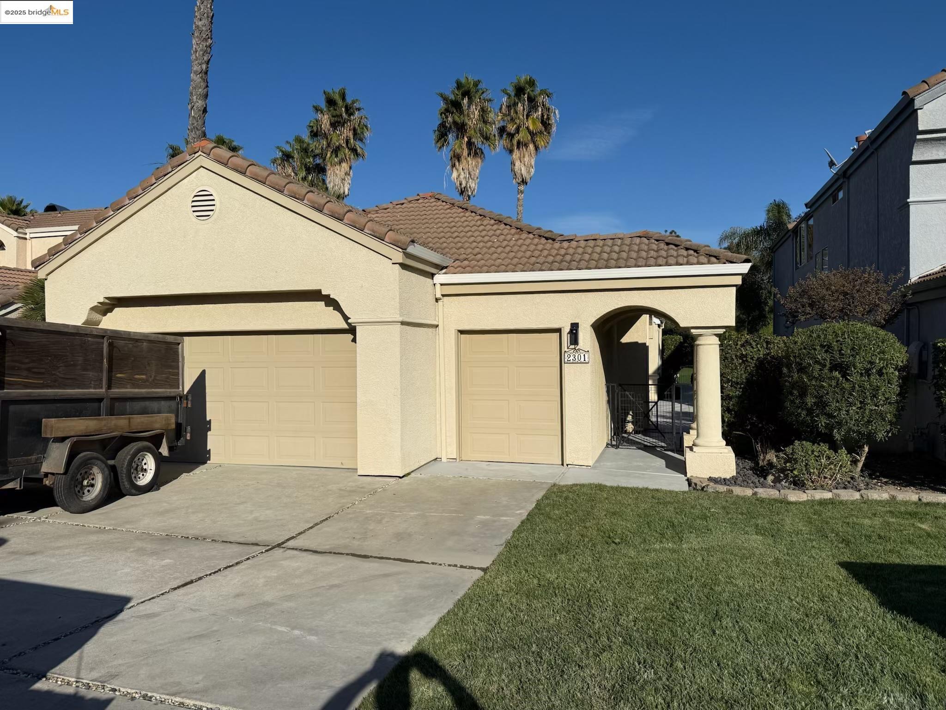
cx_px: 473
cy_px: 355
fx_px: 656
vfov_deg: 56.8
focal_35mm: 24
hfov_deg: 71.6
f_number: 1.78
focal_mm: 6.76
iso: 80
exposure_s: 1/10309
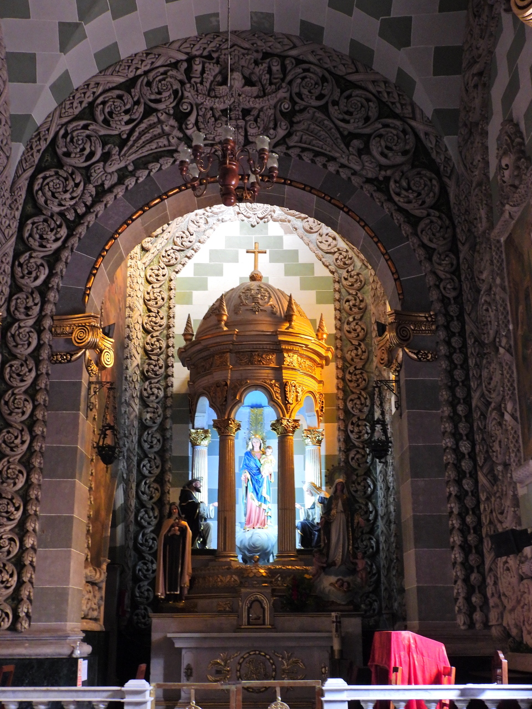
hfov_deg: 33.6
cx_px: 266
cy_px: 354
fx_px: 881
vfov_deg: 43.9
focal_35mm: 43
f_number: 3.2
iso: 400
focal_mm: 7.7
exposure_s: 1/20
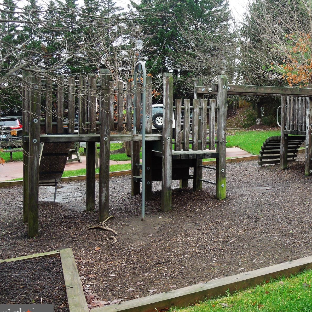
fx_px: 479
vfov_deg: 35.9
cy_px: 125
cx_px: 256
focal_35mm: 47
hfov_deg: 34.8
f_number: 3.6
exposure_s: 1/30
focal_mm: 5.6
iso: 140
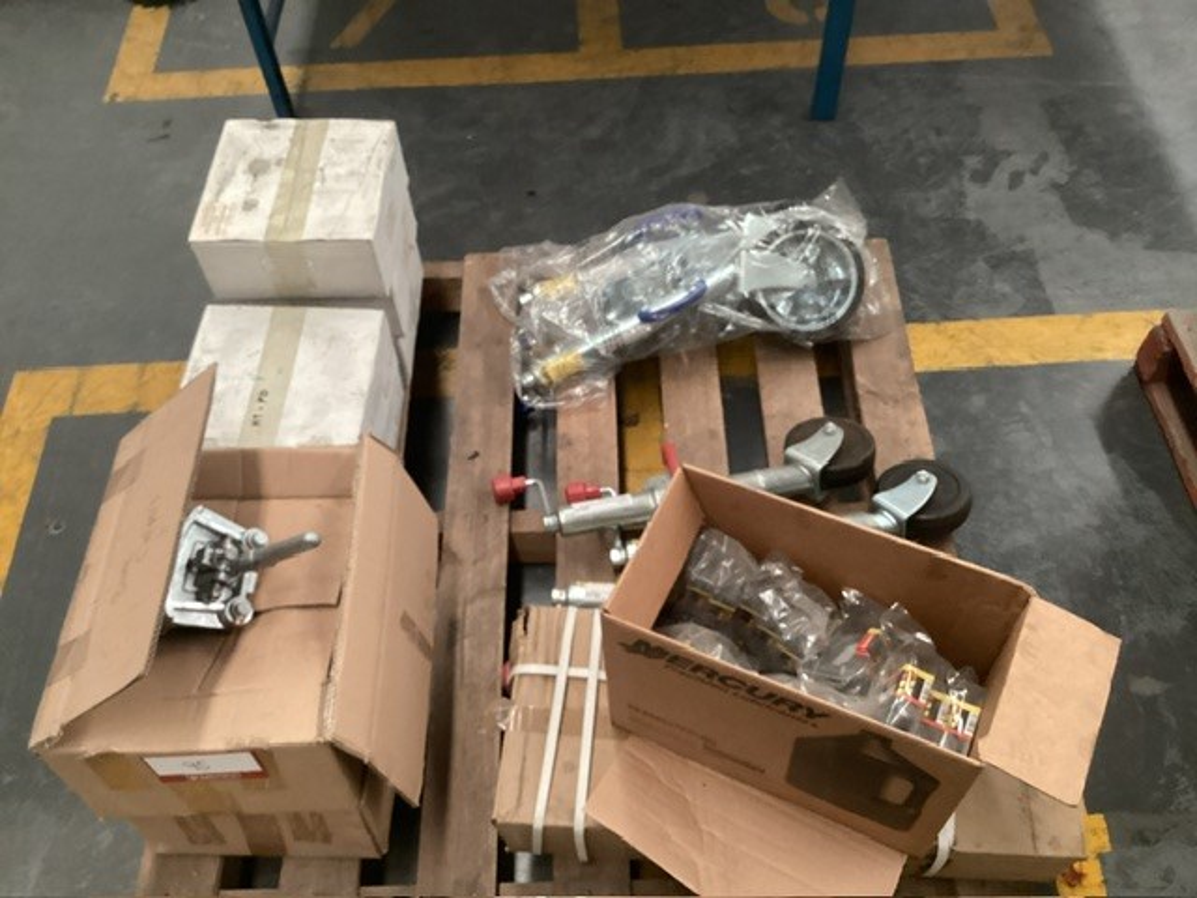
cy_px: 449
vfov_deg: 45.4
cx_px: 598
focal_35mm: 31
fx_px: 1072
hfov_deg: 58.4
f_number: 2.4
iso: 320
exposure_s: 1/33
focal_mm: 3.3
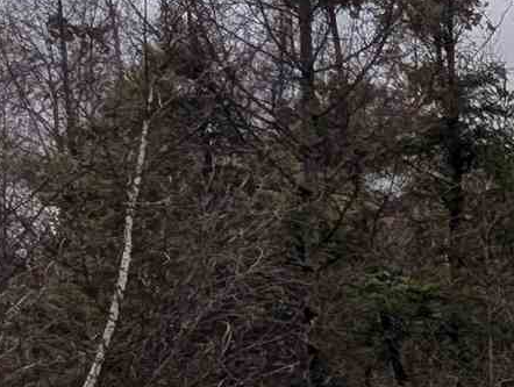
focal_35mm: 83
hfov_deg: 17.0
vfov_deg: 16.4
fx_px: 1234
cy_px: 564
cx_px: 1047
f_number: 1.7
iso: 53
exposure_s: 1/7299
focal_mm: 2.02
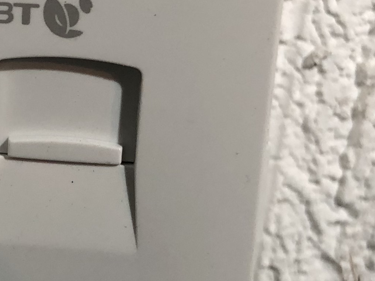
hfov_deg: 17.2
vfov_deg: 13.3
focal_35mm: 111
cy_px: 148
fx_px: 1203
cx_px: -20
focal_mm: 3.99
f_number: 1.8
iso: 40
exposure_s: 1/20
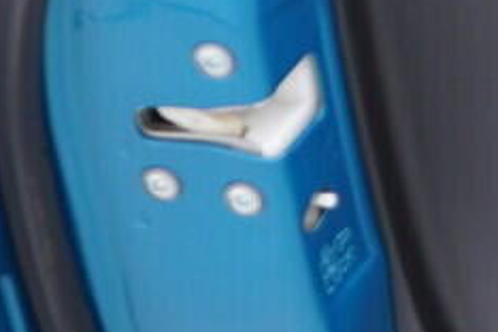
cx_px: 1232
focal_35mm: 222
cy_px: -266
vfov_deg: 6.1
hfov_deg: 8.4
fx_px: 3071
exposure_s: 1/40
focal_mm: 24
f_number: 2.8
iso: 125
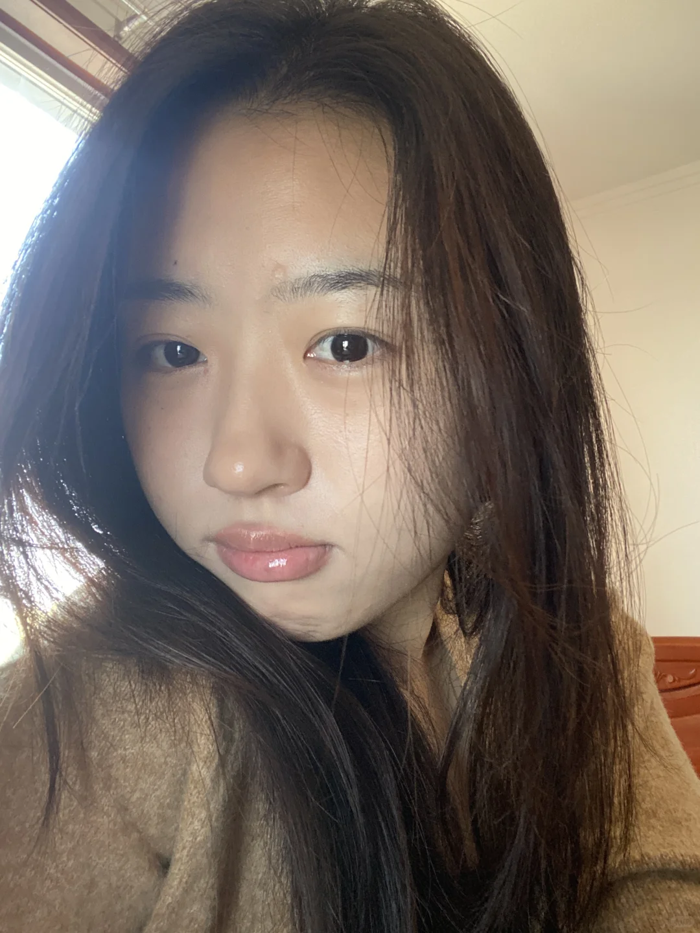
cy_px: 466
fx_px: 809
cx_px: 350
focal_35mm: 30
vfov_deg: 60.0
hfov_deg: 46.8
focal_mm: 2.71
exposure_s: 1/60
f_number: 2.2
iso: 400
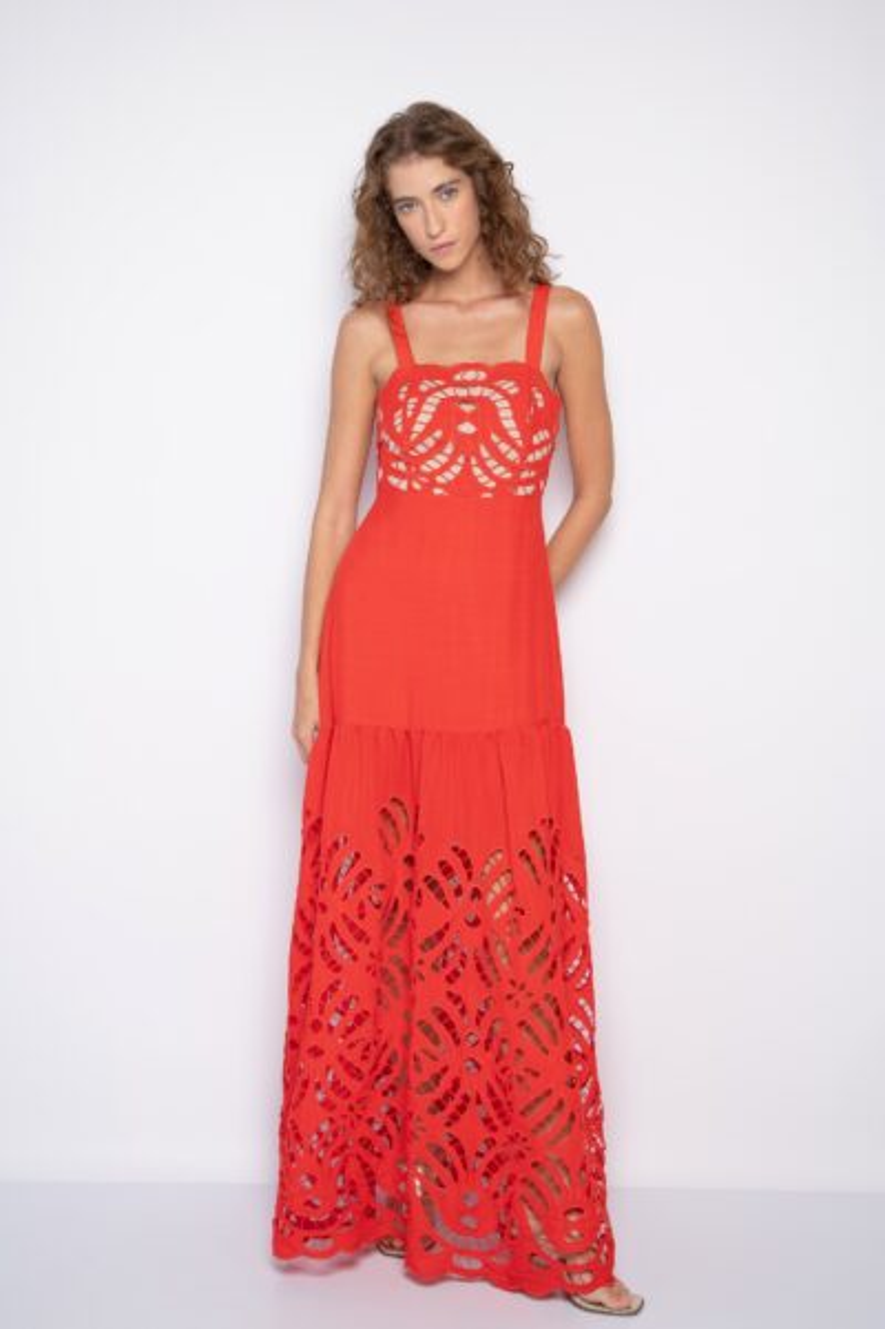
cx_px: 442
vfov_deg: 41.1
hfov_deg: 28.0
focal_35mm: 48
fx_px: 1772
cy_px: 664
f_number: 3.2
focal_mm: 48
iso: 250
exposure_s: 1/160
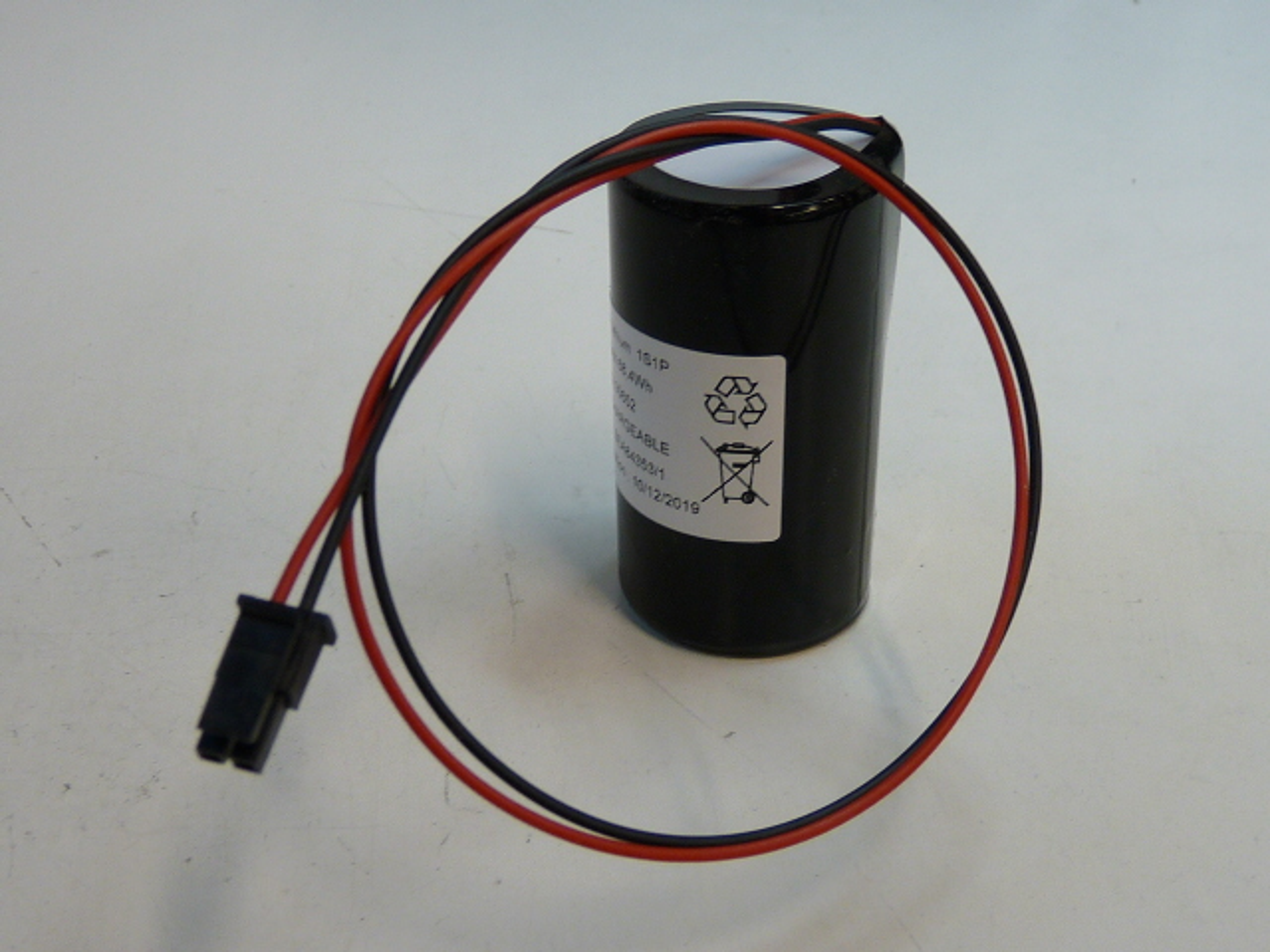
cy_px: 476
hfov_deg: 38.2
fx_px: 1834
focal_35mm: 50
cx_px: 635
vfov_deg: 29.1
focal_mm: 4.9
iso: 100
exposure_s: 1/30
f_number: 2.8
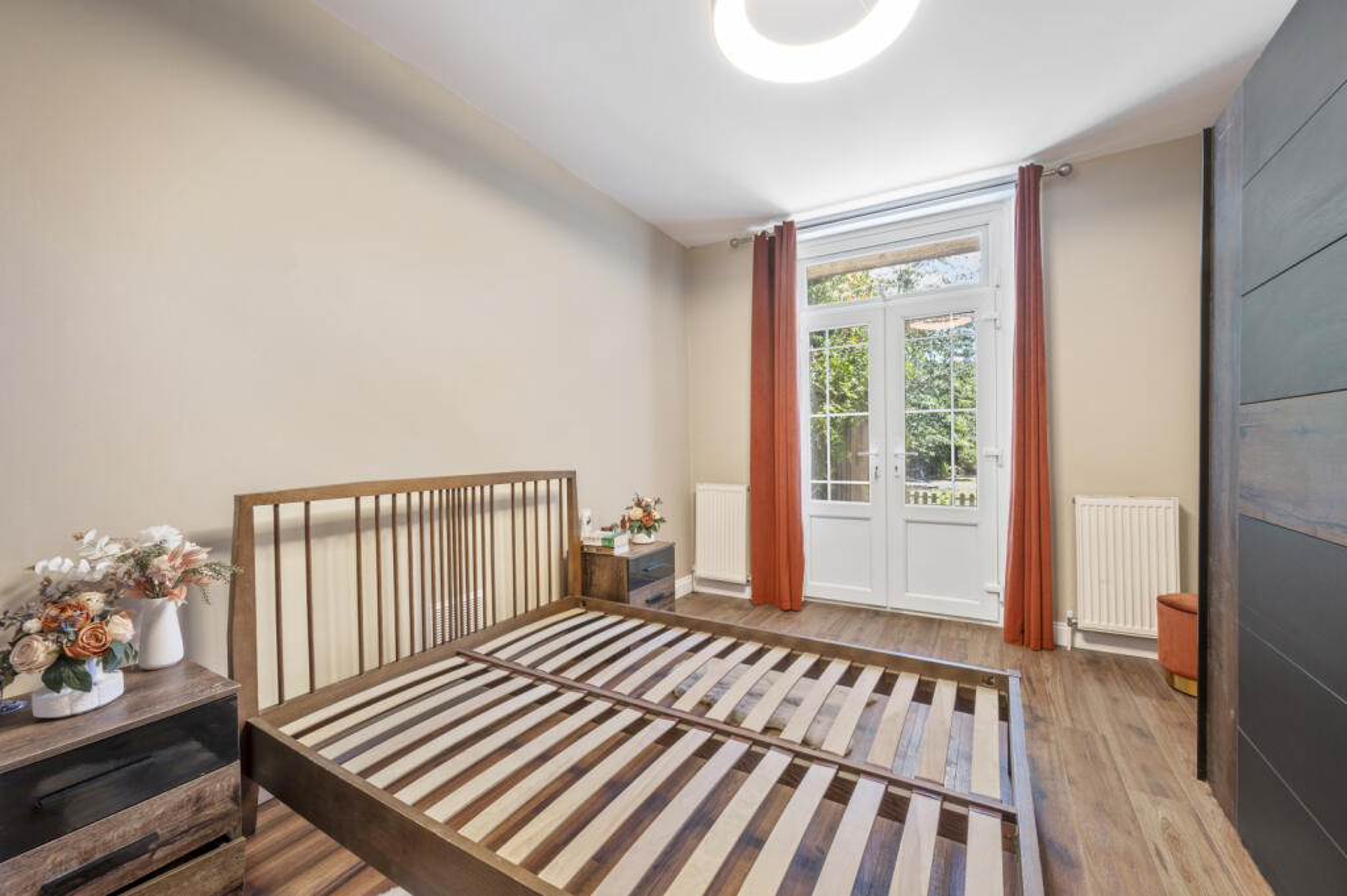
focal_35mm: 14
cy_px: 448
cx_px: 674
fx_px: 523
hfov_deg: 104.3
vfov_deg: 81.1
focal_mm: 14
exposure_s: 2
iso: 200
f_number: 16
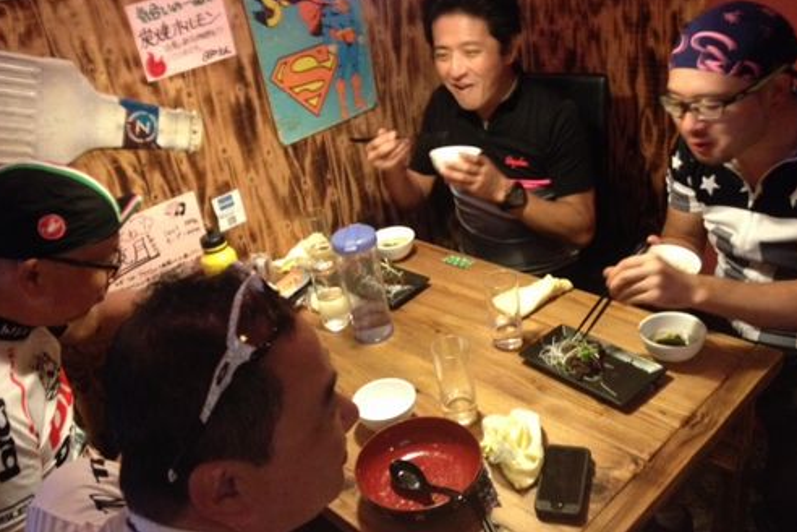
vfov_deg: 35.9
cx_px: 397
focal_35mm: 37
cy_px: 267
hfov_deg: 51.9
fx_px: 819
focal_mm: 4.28
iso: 400
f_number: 2.4
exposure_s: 1/15
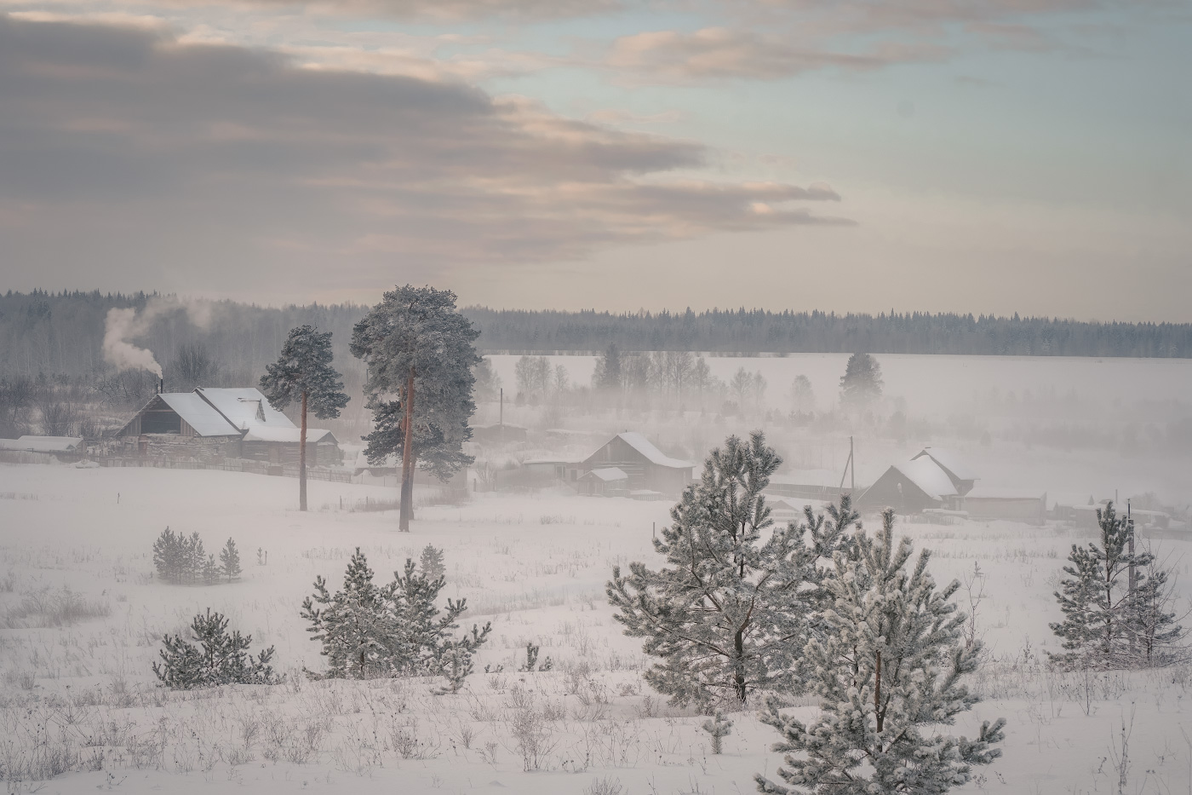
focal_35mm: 99
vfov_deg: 13.8
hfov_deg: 20.6
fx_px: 3277
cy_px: 398
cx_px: 596
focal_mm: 66
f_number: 11
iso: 400
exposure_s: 1/320
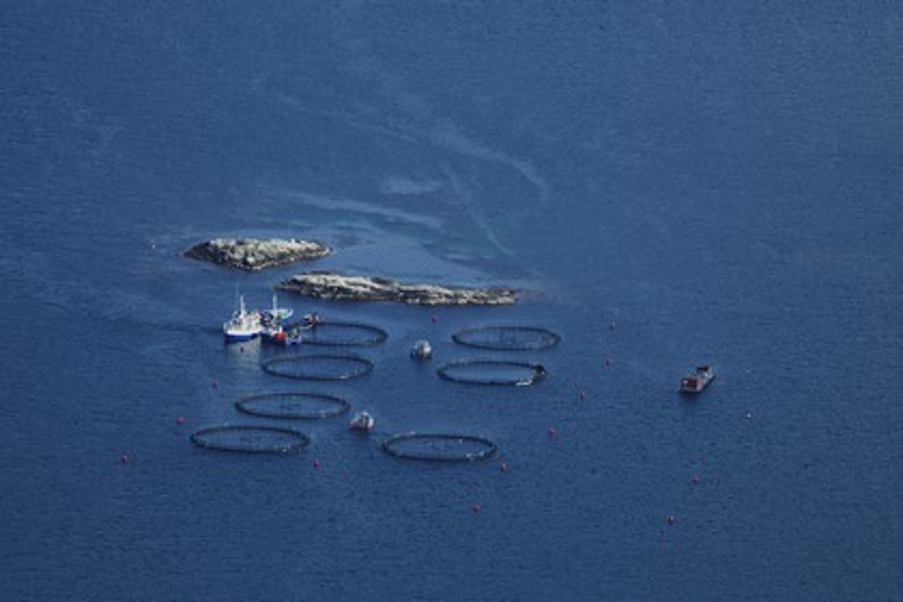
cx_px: 452
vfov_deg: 4.6
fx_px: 7524
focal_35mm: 300
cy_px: 301
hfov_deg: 6.9
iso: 100
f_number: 3.5
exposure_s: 1/1500
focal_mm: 200
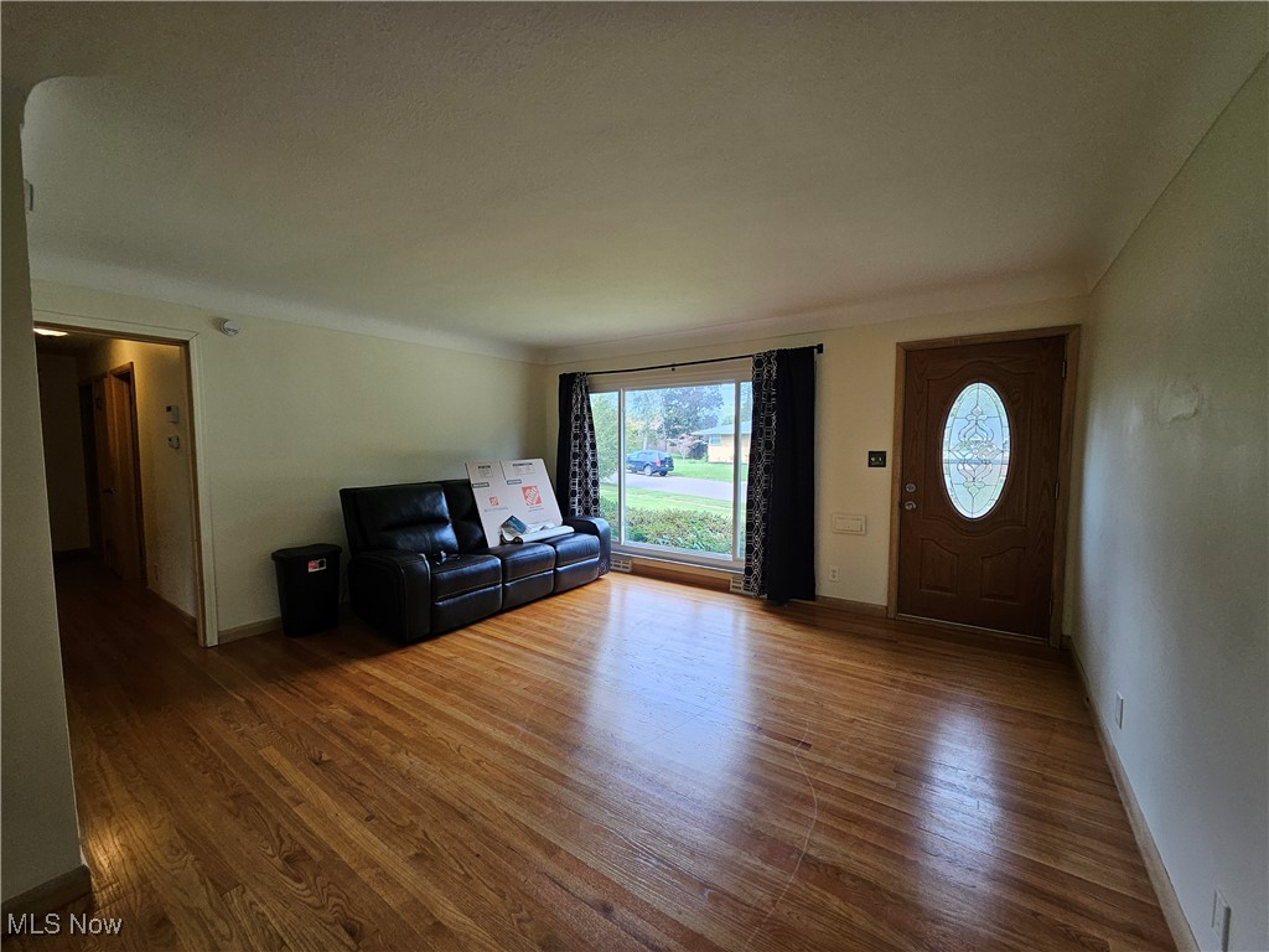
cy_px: 476
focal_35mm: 13
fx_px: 477
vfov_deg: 89.9
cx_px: 634
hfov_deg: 106.2
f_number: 2.2
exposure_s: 1/77
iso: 50
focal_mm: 1.74
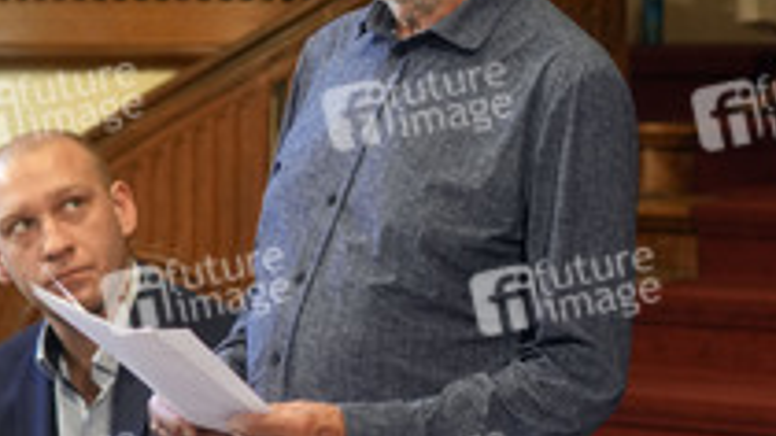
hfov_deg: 21.1
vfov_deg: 12.0
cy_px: 200
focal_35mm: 101
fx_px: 2078
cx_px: 467
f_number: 2
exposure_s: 1/200
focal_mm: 30
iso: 640
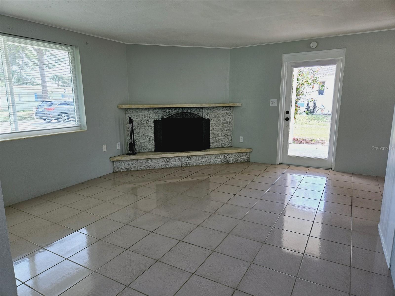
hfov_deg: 73.9
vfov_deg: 58.9
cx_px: 198
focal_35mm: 23
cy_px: 148
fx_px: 262
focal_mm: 5.4
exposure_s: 1/180
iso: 50
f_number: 1.8
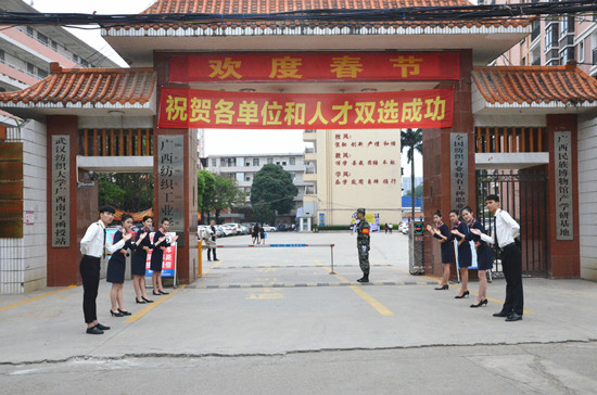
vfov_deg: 36.7
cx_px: 298
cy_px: 198
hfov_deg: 53.2
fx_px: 596
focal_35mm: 36
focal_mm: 24
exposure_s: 1/500
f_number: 11
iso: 3200
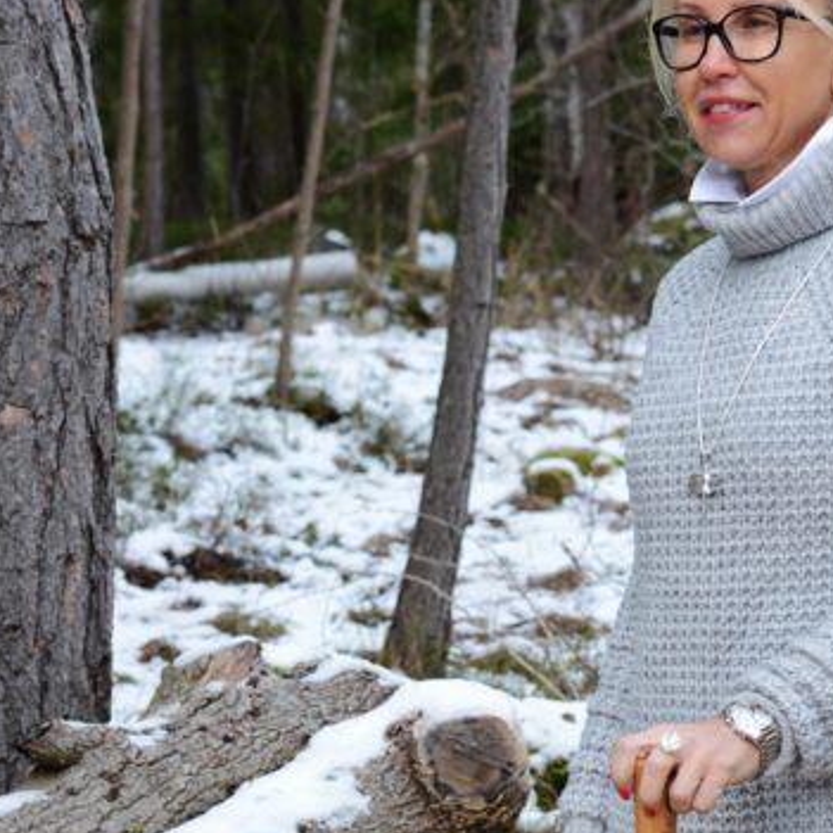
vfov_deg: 13.8
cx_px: 653
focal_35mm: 124
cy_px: 854
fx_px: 3376
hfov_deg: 14.0
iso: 800
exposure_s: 1/125
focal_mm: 50
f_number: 5
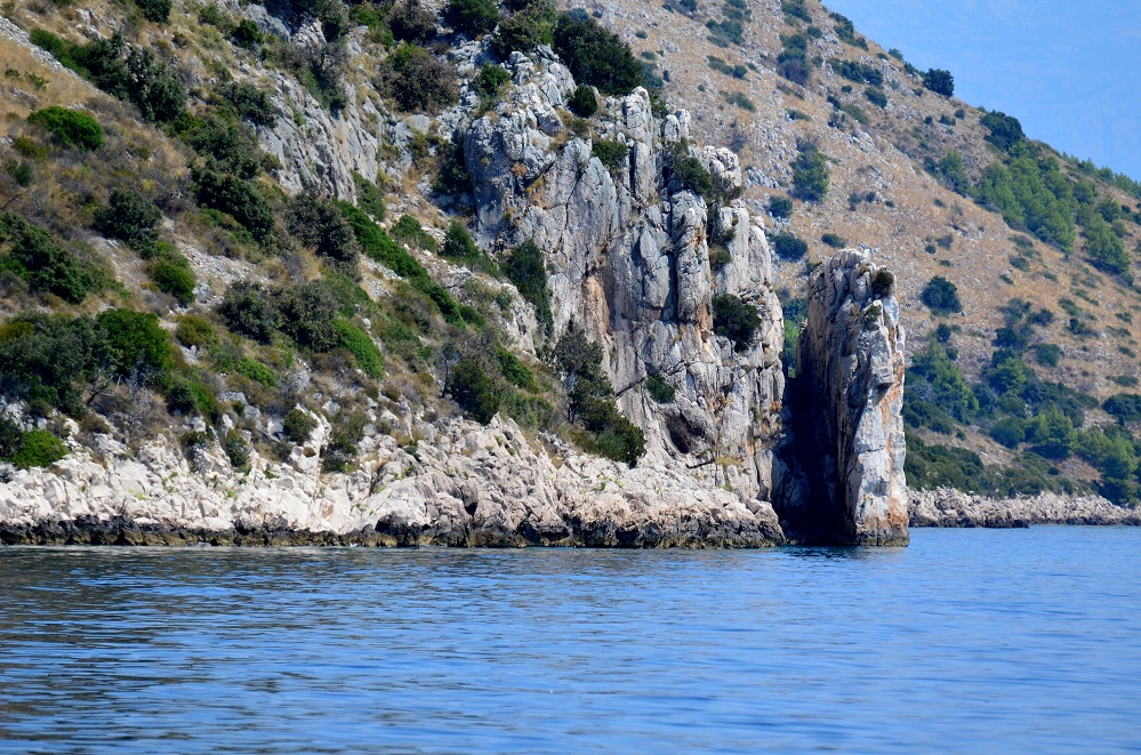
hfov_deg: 5.7
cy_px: 378
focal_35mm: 360
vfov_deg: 3.8
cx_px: 570
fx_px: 11383
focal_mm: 240
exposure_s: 1/2000
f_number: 5.6
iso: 400
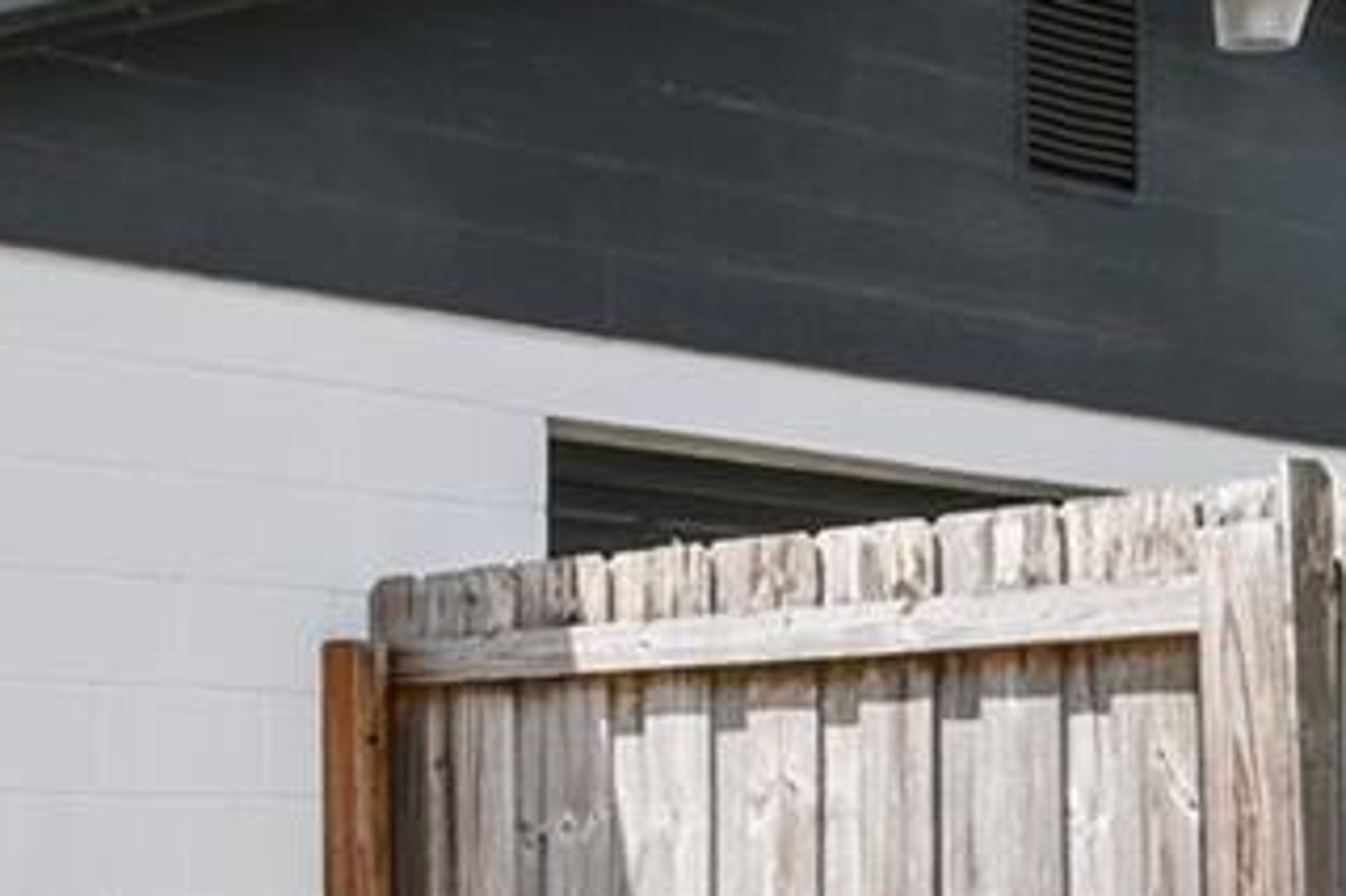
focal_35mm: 75
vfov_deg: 17.8
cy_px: 841
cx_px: -114
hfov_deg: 25.2
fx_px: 2803
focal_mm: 10
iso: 100
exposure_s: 1/100
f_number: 7.1
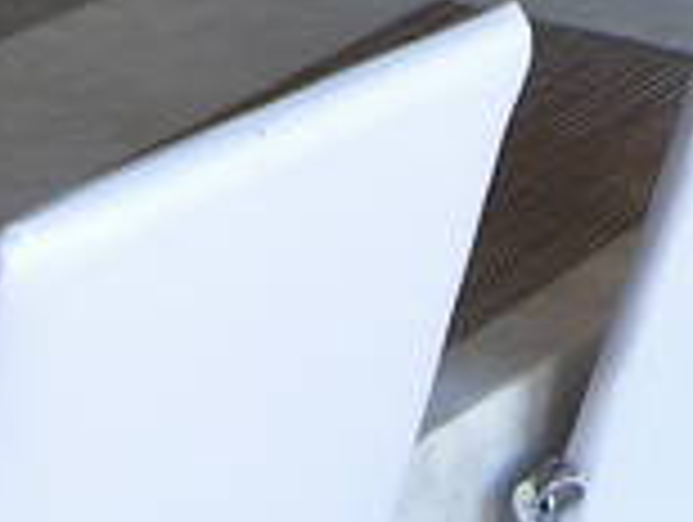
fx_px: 3389
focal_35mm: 169
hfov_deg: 11.6
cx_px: 603
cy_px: -760
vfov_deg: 8.1
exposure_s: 1/20
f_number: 3.2
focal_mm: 6.9
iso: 50
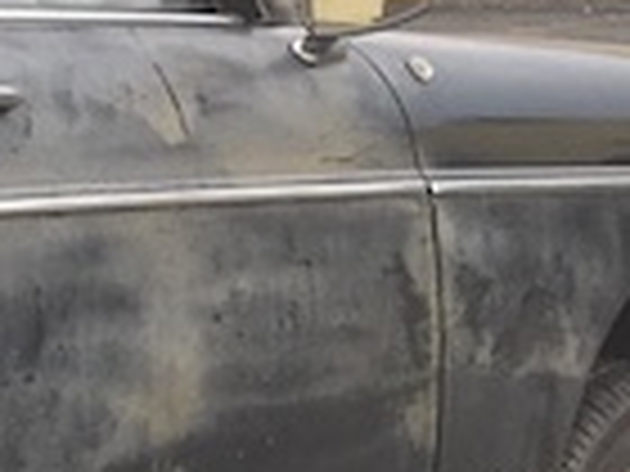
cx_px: -1296
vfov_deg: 7.0
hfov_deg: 8.0
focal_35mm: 212
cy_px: 423
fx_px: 3858
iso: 25
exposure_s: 1/203
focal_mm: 4.15
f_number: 2.2
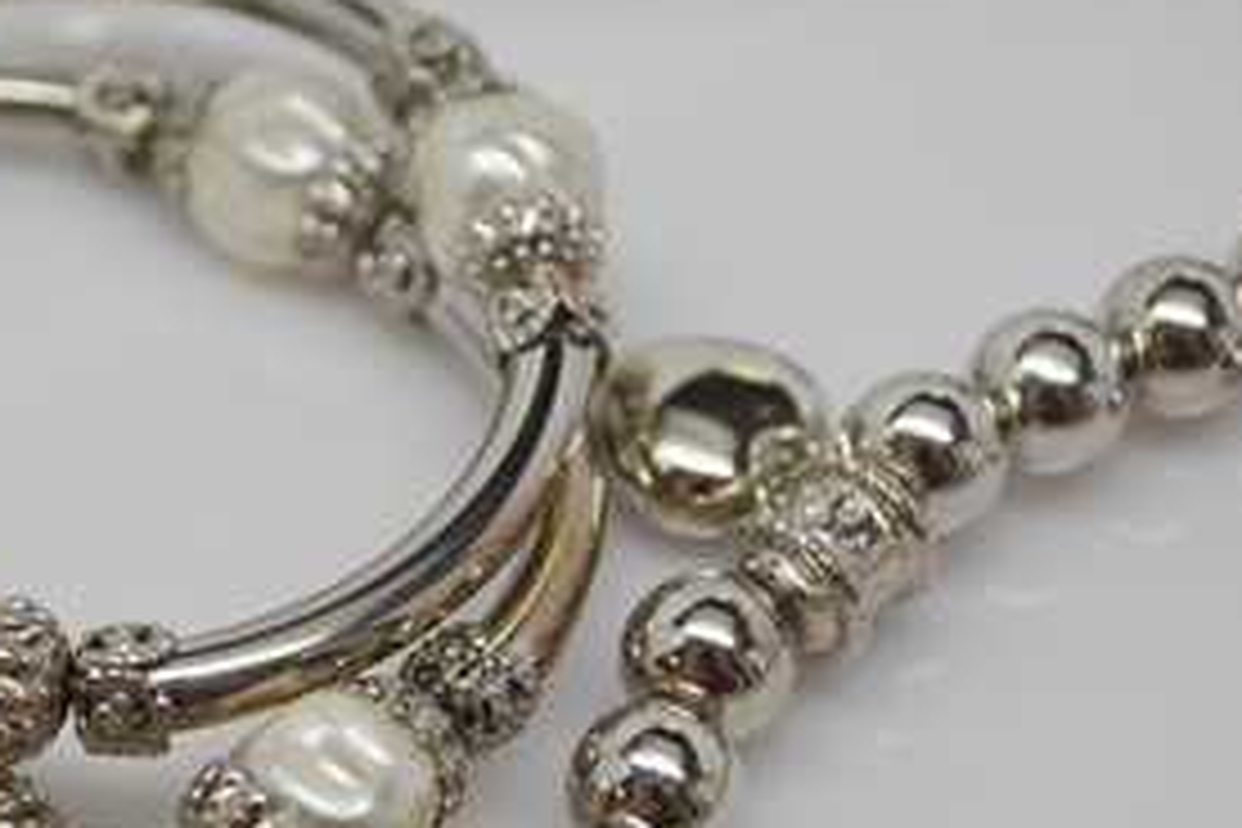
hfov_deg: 16.3
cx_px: 68
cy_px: 585
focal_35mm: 124
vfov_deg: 11.0
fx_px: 4278
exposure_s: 1/125
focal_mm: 38
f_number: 5.6
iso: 360
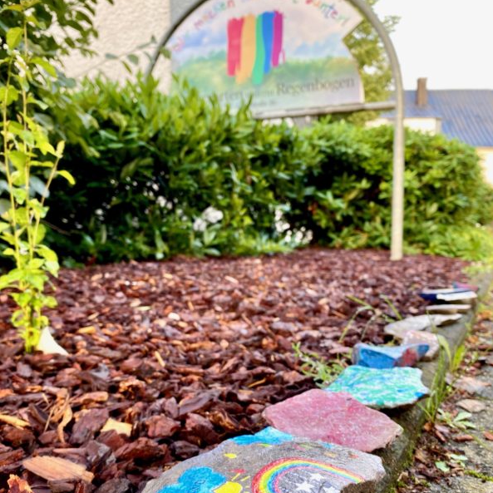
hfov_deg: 52.5
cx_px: 249
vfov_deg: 52.3
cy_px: 290
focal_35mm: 31
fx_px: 500
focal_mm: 4.25
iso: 50
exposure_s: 1/121
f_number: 1.8
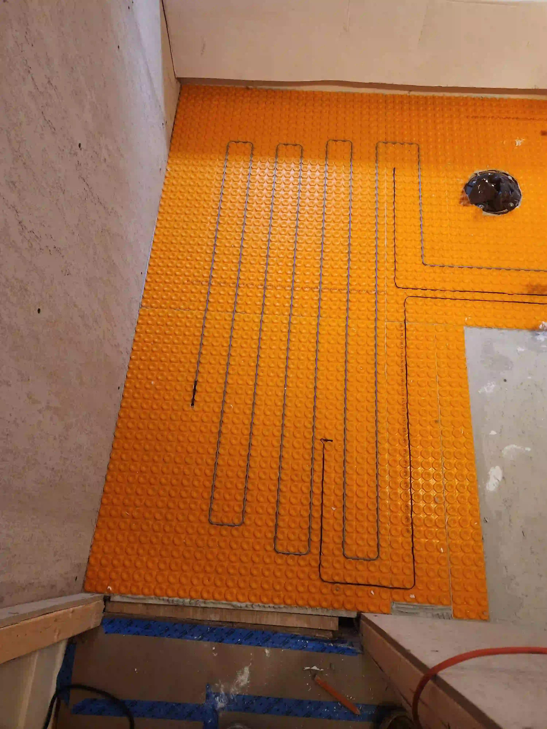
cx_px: 274
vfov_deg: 73.9
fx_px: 485
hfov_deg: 58.9
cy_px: 364
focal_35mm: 23
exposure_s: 1/60
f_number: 1.8
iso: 640
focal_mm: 6.4
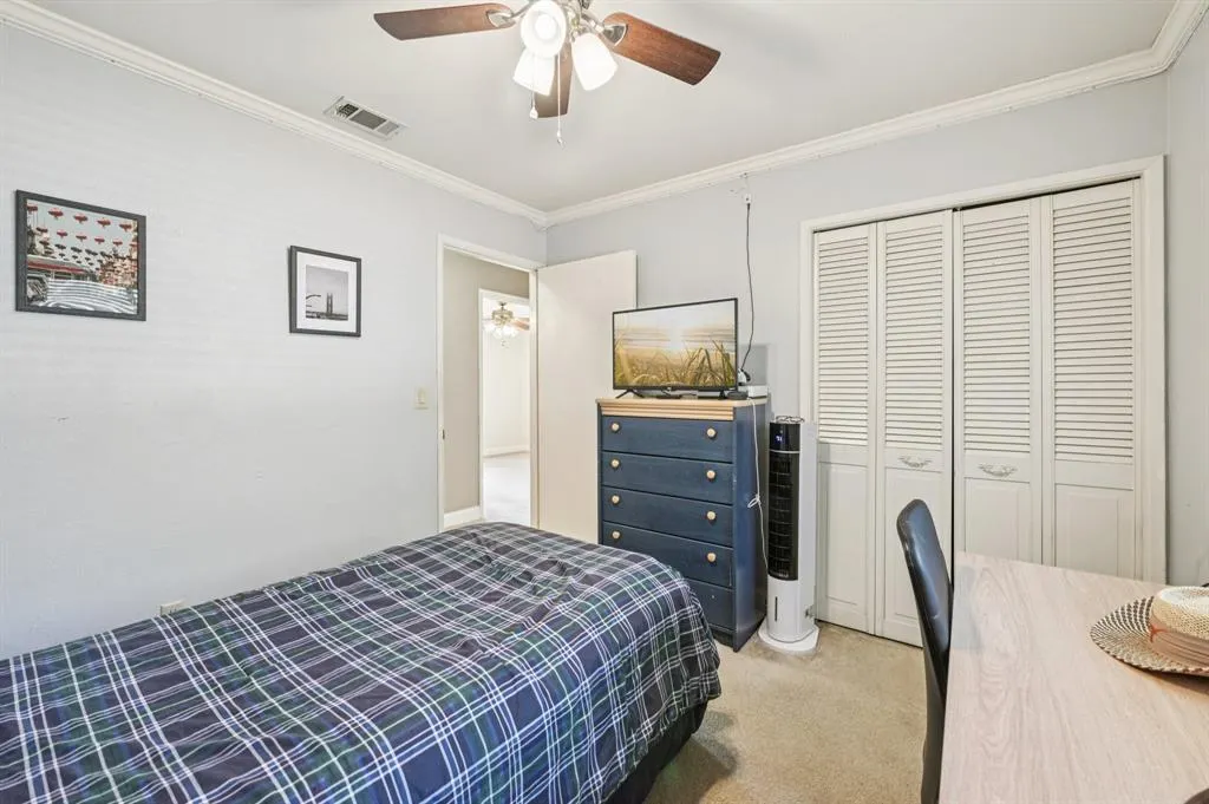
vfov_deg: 81.1
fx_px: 470
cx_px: 604
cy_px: 402
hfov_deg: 104.3
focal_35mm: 14
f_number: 8
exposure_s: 1/8
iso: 400
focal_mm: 14
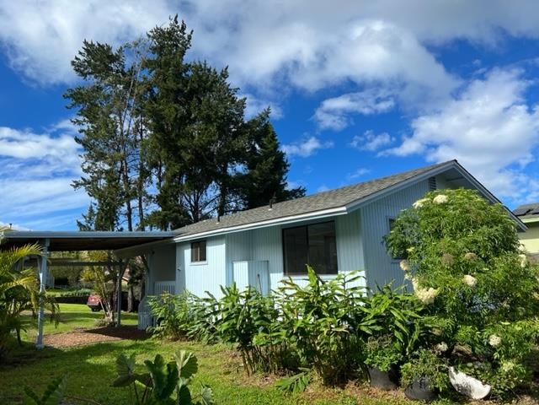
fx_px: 405
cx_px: 270
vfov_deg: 53.1
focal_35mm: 26
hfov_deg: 67.3
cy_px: 202
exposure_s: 1/3968
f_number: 1.5
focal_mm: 5.7
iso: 50
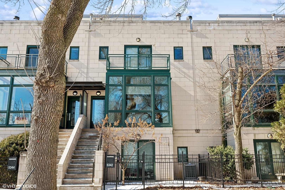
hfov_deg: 60.3
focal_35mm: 31
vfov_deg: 42.3
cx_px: 142
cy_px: 95
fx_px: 245
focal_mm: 21
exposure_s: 1/250
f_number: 9.5
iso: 200
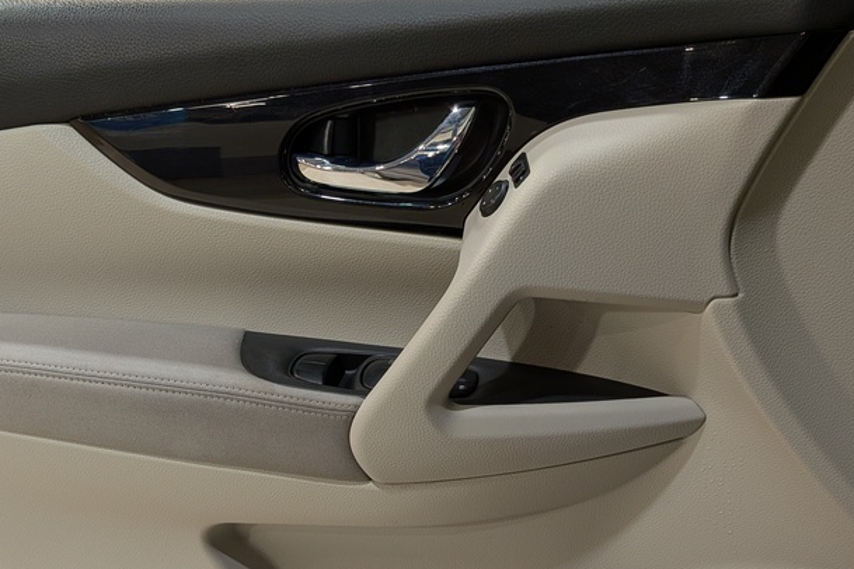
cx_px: 394
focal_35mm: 42
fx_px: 996
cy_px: 413
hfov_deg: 46.4
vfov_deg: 31.4
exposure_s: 1/100
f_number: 1.7
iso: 84
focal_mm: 4.53
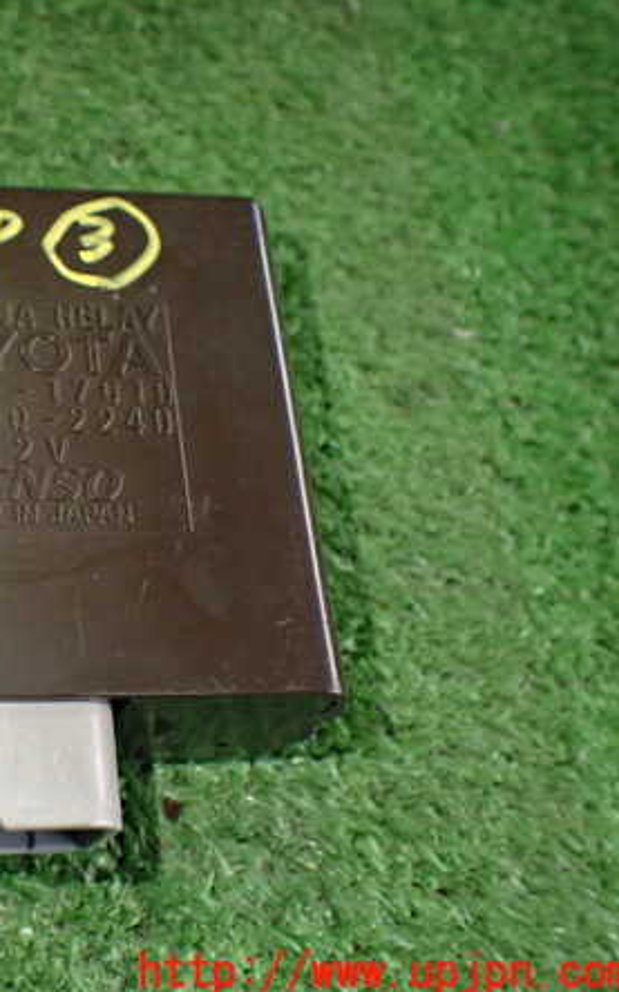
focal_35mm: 43
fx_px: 1162
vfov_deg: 46.2
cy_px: 498
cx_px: -27
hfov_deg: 27.7
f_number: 2.3
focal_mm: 5.4
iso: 640
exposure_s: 1/125
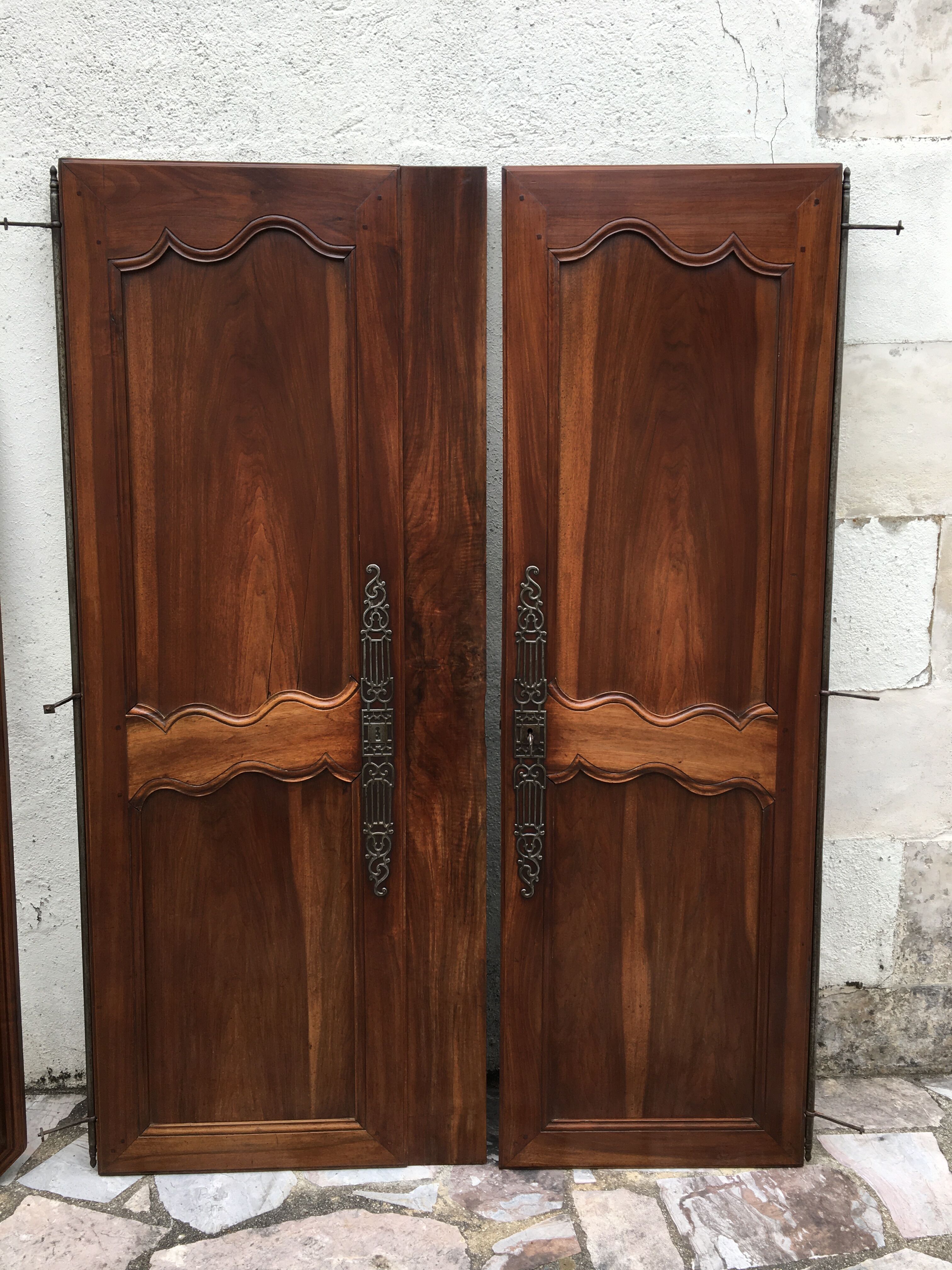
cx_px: 476
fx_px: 1063
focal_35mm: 29
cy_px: 635
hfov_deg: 48.2
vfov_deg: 61.7
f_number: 2.2
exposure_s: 1/207
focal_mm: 4.15
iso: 25
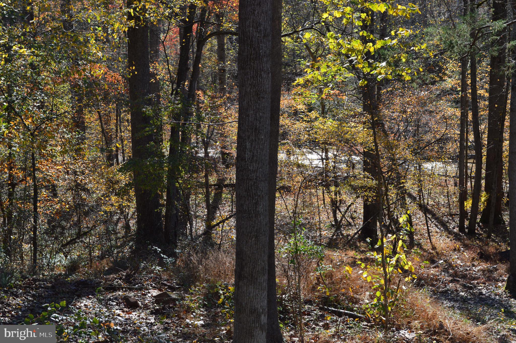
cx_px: 258
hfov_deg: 31.9
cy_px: 172
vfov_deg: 21.5
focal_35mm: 63
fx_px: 902
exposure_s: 1/250
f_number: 10
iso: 400
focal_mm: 42
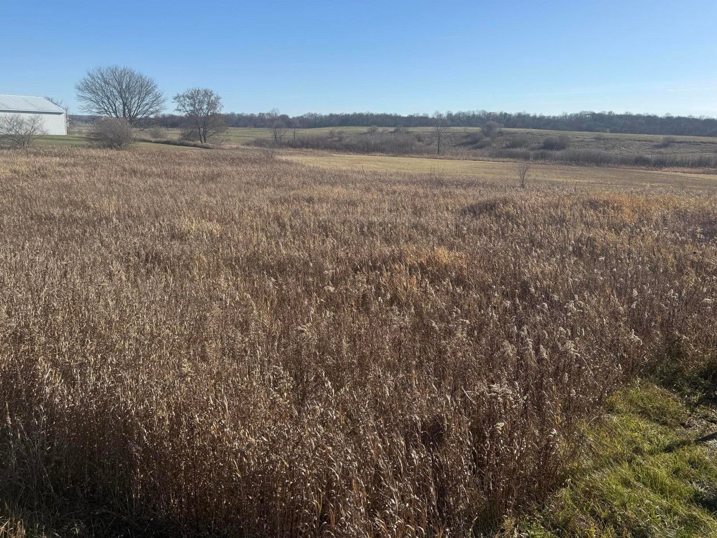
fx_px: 539
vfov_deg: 53.0
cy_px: 255
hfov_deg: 67.3
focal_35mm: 26
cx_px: 340
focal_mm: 6.76
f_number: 1.78
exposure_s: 1/4167
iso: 80
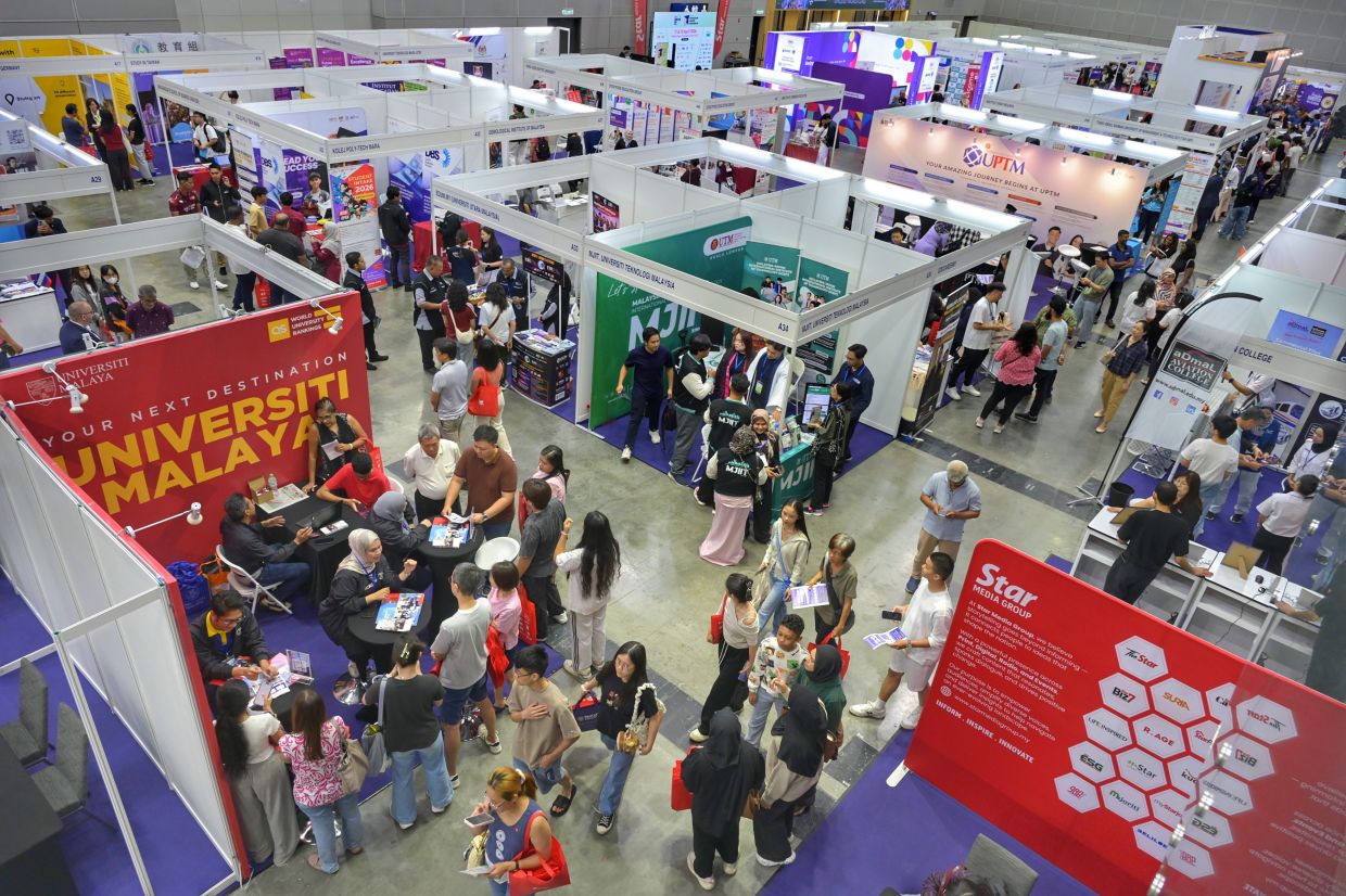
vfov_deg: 53.1
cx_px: 673
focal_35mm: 24
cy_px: 448
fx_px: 897
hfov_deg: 73.8
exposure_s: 1/160
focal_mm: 24
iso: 1400
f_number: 4
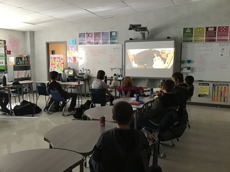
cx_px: 115
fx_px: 206
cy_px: 86
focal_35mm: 31
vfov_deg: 45.4
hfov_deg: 58.4
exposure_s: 1/30
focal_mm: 3.3
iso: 200
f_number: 2.4
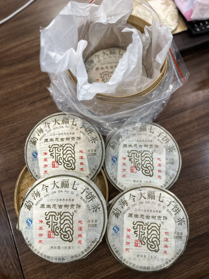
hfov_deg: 56.8
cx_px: 104
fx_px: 193
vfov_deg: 71.6
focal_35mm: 24
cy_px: 140
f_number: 1.78
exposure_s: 1/100
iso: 125
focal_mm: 6.86
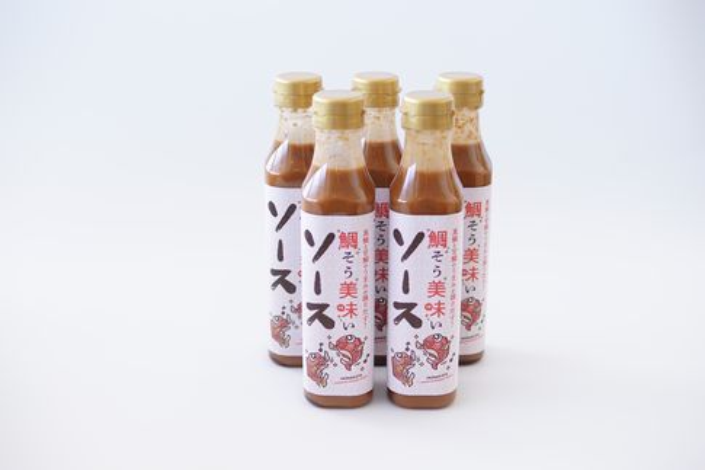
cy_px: 235
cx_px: 352
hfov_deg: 37.9
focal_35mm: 52
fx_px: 1028
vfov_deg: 25.7
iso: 125
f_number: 2.8
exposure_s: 1/15
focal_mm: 35
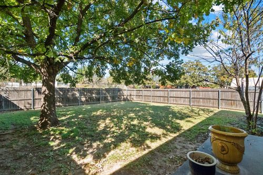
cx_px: 132
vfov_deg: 73.7
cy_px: 88
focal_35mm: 16
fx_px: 117
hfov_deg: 96.8
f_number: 7.1
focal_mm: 16
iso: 12800
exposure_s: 1/8000
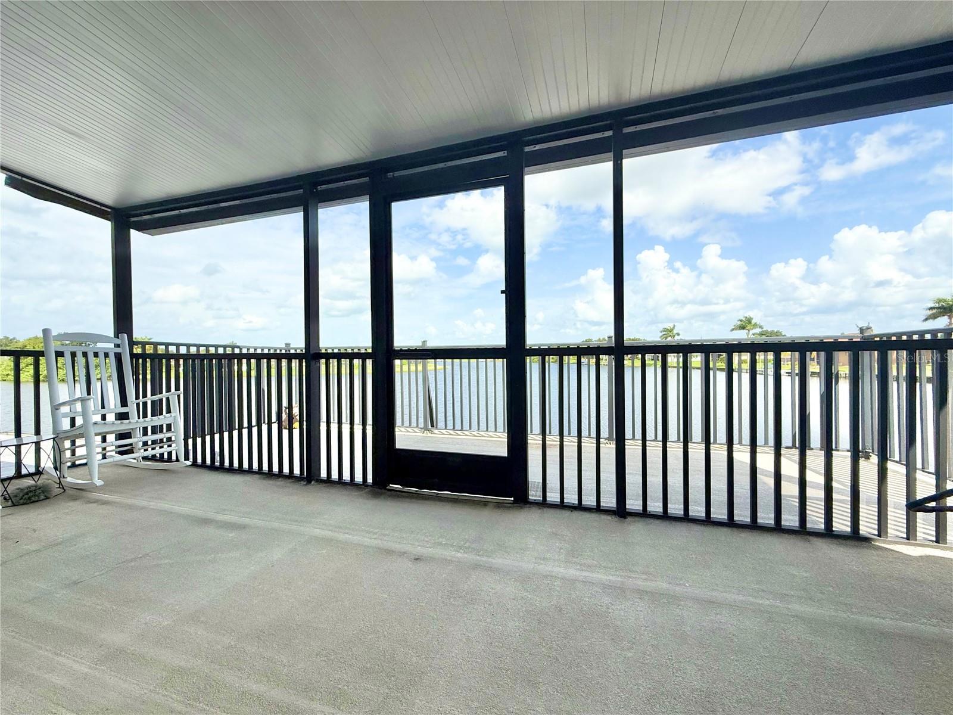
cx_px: 476
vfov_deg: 85.7
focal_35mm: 14
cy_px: 358
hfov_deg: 102.1
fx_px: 385
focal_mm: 2.22
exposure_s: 1/1534
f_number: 2.2
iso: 50
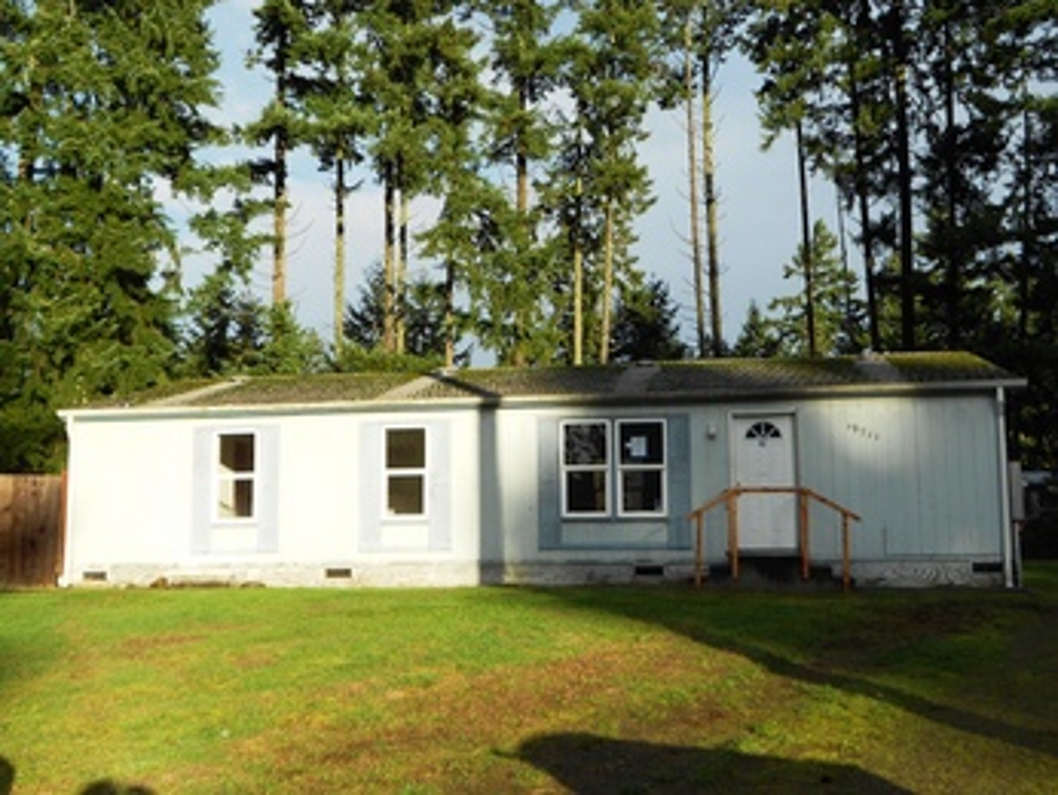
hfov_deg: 50.1
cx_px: 529
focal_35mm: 37
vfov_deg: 38.7
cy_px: 398
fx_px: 1132
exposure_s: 1/500
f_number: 3.9
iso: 80
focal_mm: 6.7
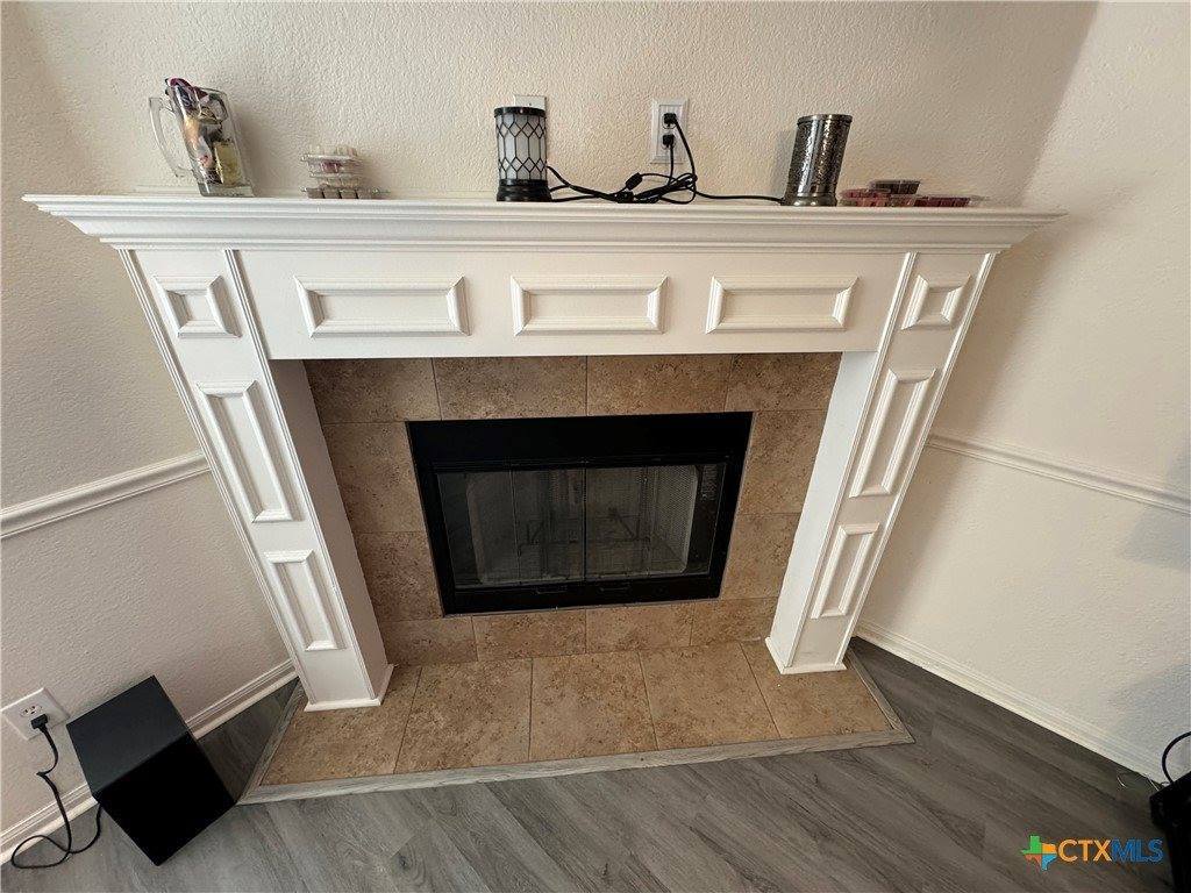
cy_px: 446
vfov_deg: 85.7
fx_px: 482
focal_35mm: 14
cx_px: 596
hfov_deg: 102.1
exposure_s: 1/60
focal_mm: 2.22
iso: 320
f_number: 2.2
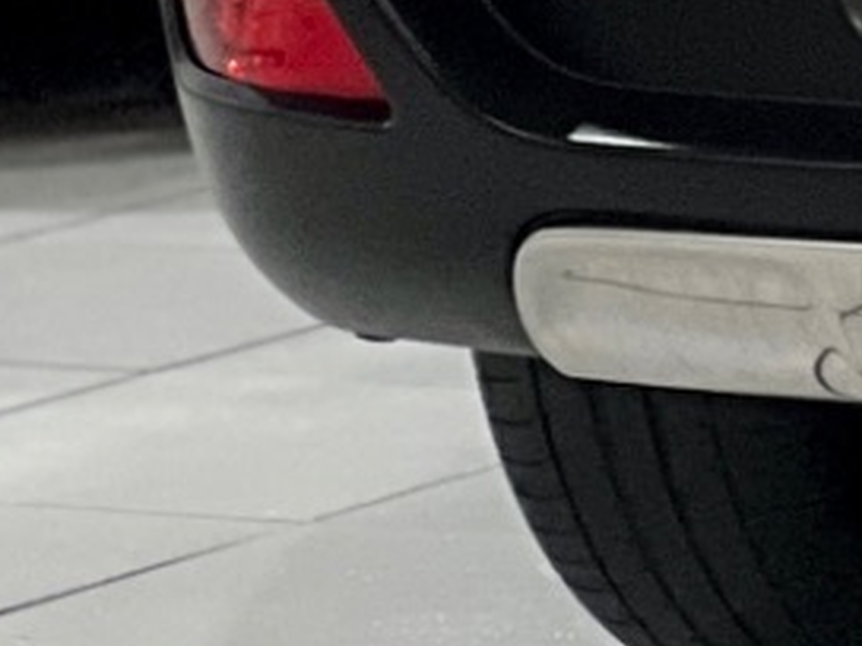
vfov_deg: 2.7
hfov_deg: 3.6
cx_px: 2646
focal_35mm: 543
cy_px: -694
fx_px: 13522
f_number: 2.8
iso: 250
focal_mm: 9
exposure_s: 1/40
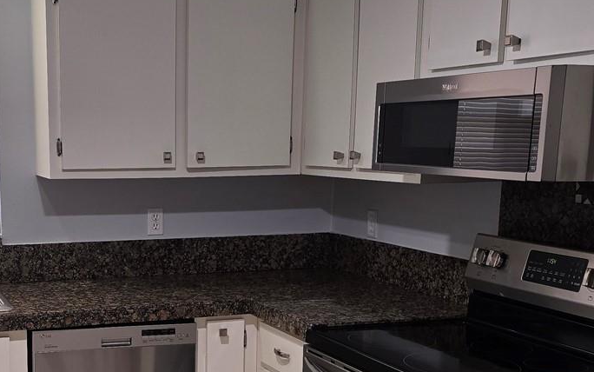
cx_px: 149
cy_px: 302
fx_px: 923
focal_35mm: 57
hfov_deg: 34.9
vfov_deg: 22.4
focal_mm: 6.3
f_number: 1.7
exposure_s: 1/60
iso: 50
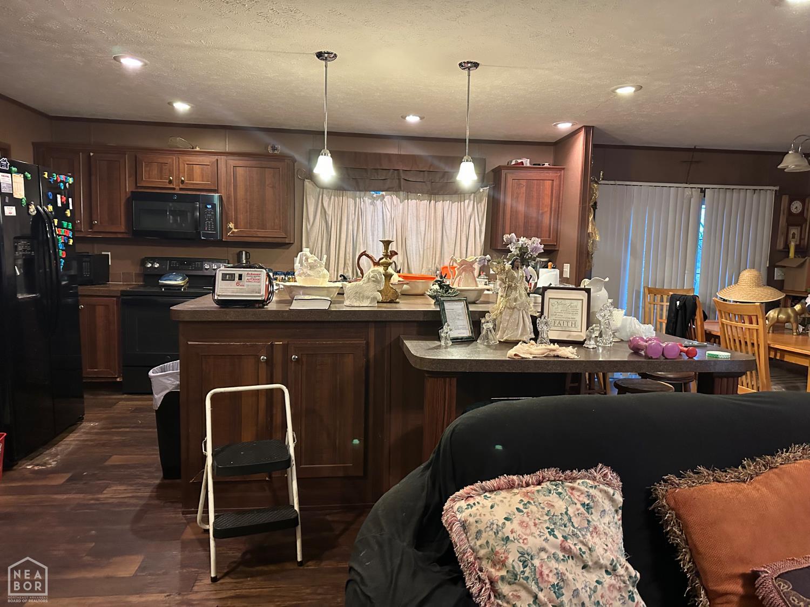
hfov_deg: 71.6
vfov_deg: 56.8
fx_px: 562
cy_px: 304
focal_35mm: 24
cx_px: 405
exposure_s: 1/40
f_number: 1.78
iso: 800
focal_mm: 6.86
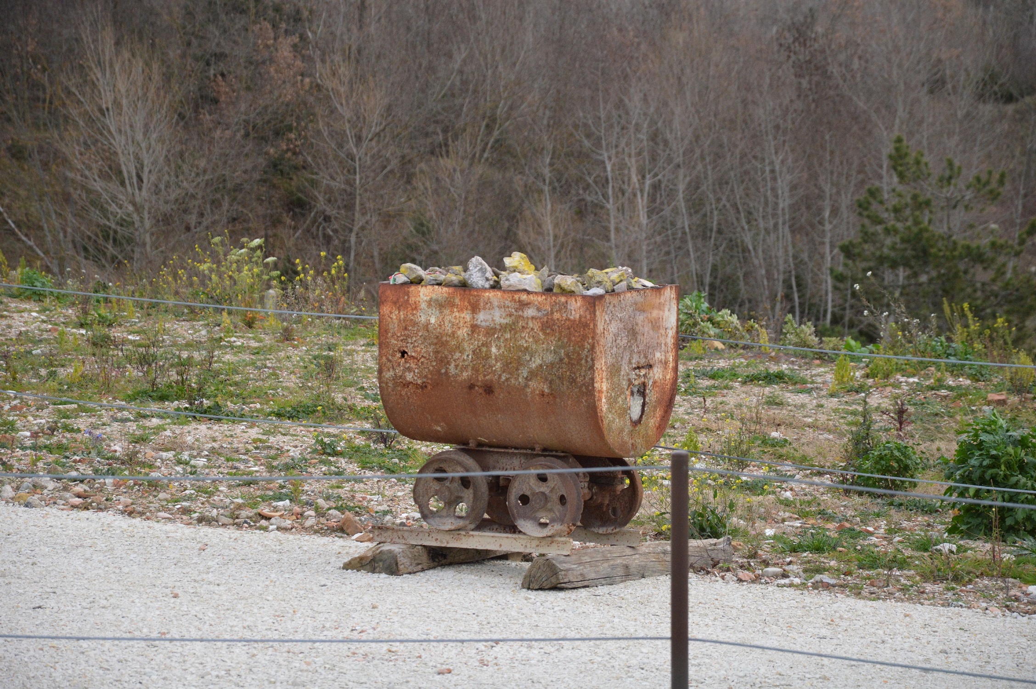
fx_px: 4528
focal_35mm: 158
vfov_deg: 8.7
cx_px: 518
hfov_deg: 13.1
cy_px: 344
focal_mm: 105
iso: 1100
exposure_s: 1/500
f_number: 5.6
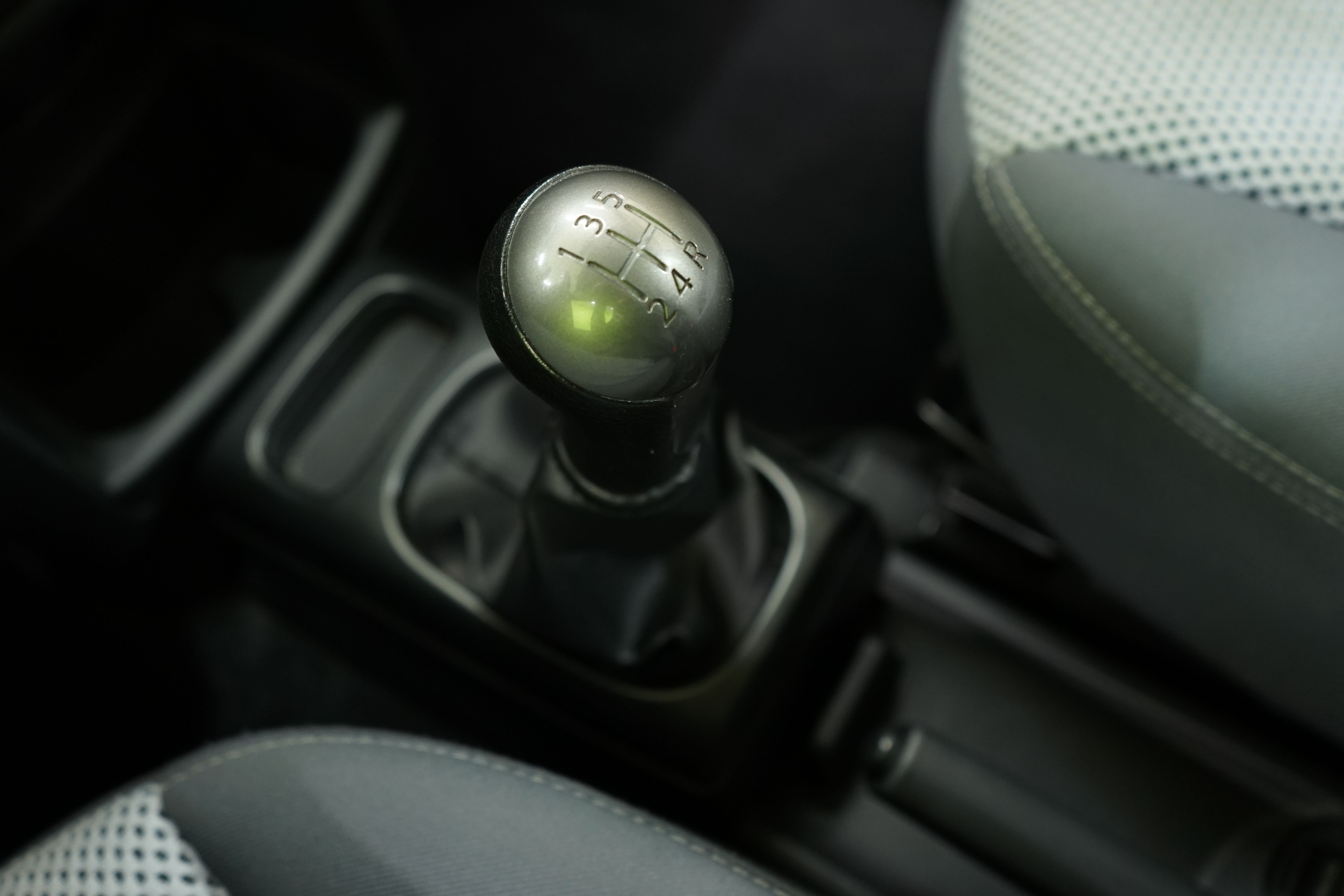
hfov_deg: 60.3
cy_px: 413
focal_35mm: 31
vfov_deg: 42.3
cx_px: 656
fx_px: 1157
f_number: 3.5
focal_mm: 28
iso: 800
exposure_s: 1/13
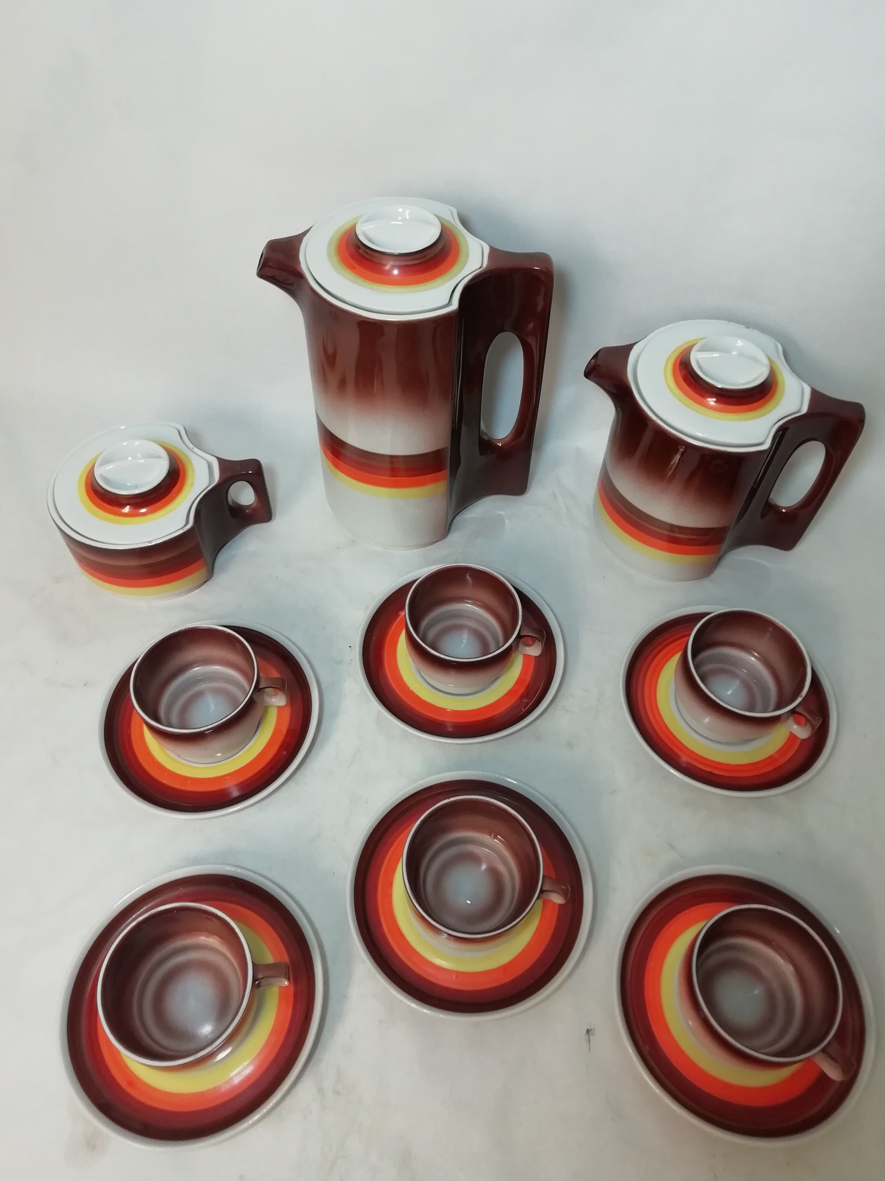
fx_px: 920
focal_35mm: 27
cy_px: 580
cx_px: 447
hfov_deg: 51.3
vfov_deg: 65.3
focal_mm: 3.46
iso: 80
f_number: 2.2
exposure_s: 1/50
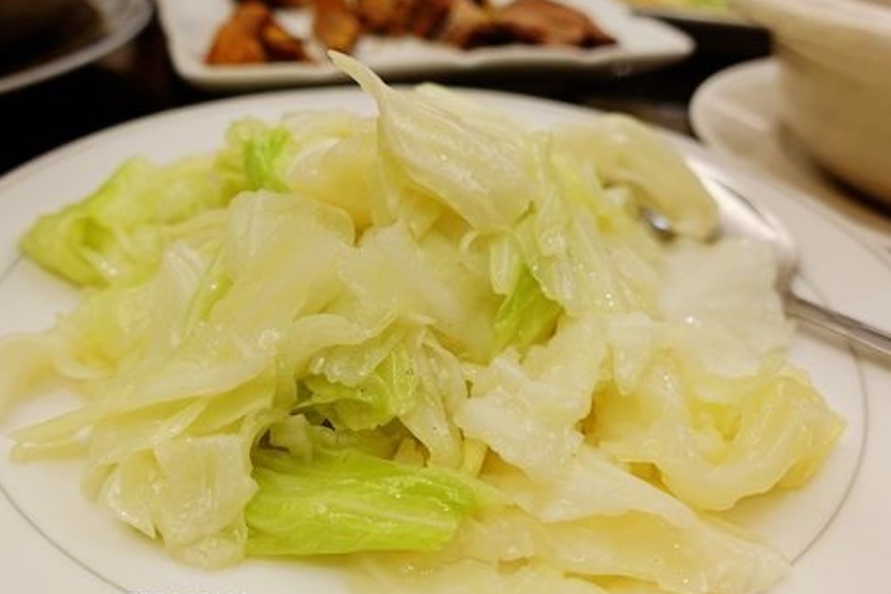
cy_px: 315
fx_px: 767
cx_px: 400
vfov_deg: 42.3
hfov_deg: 60.2
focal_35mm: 31
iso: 125
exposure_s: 1/30
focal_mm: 8.8
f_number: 2.2
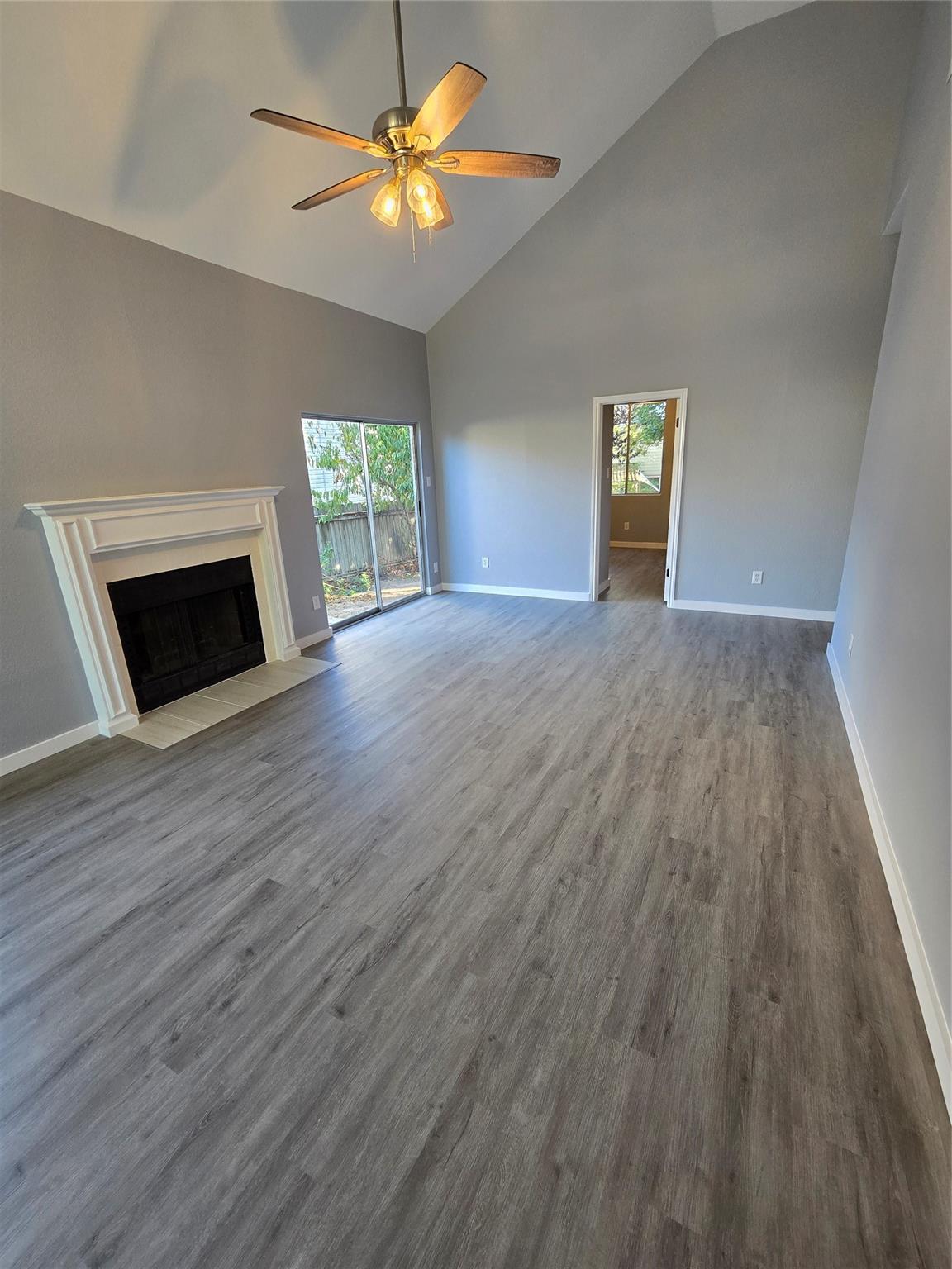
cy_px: 634
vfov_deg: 106.2
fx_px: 477
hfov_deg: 89.9
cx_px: 476
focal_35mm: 13
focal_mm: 2.2
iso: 160
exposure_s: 1/60
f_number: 2.2
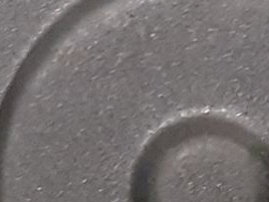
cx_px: 435
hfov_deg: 9.7
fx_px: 1532
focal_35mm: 197
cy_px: 431
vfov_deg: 7.2
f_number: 1.7
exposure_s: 1/33
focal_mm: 3.93
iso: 250
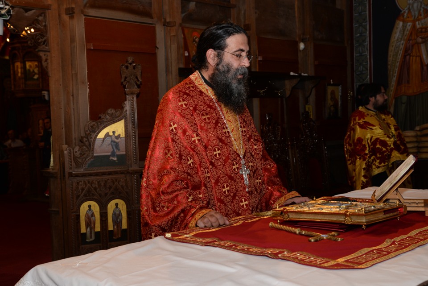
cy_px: 143
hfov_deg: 41.1
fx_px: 571
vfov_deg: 28.1
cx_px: 214
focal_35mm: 48
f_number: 7.1
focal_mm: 48
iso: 1000
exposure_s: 1/80
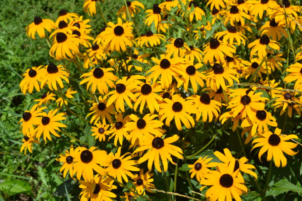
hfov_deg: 33.4
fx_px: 503
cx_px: 151
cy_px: 100
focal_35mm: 60
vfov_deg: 22.6
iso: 100
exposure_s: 1/320
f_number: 8
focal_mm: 40
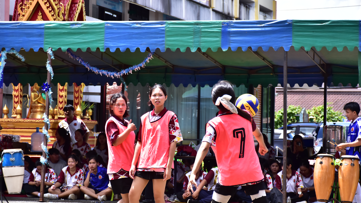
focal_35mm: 135
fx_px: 1288
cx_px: 181
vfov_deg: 9.0
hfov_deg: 16.0
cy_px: 110
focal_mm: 85
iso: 400
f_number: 5.3
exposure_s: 1/1250
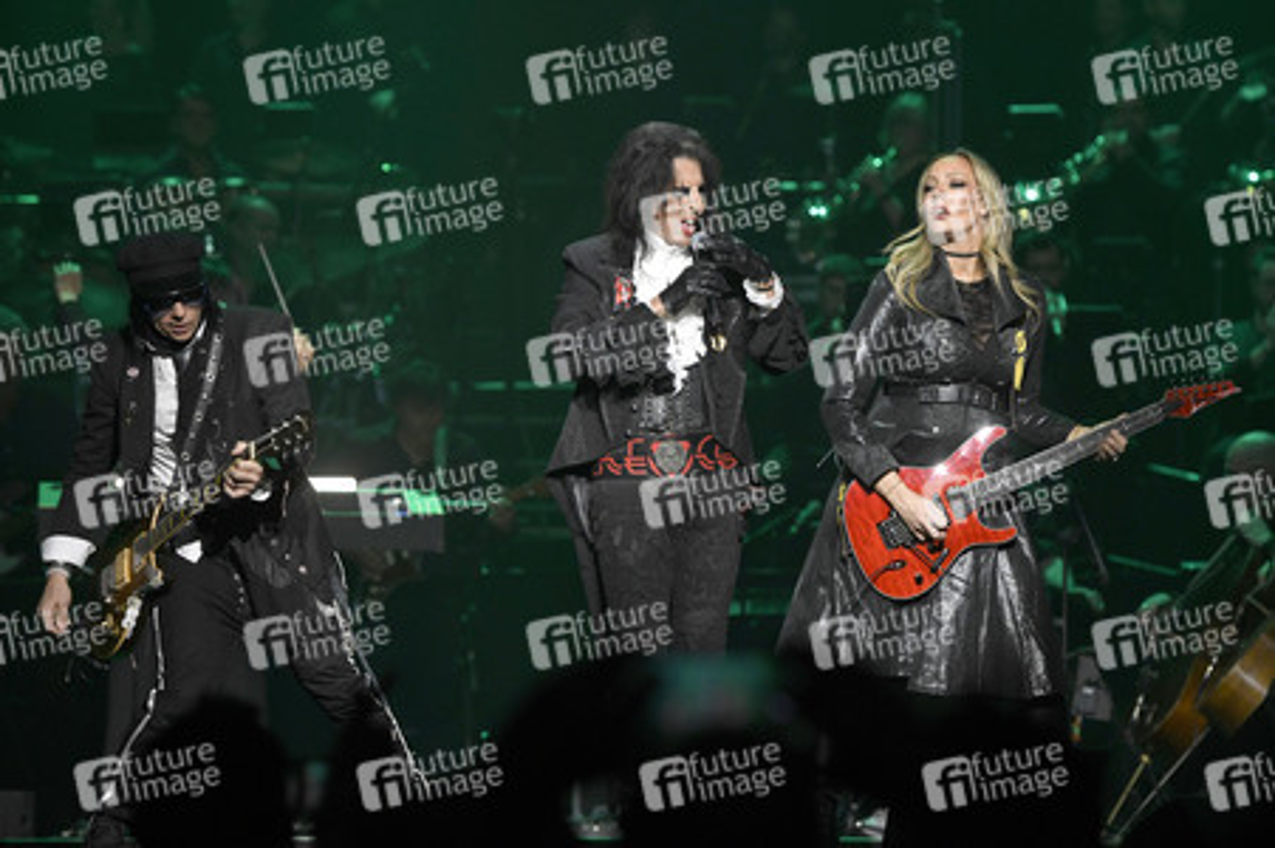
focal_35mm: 145
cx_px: 638
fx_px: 5132
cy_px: 424
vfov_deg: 9.4
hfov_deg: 14.2
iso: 1600
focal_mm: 145
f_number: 4
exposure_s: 1/640
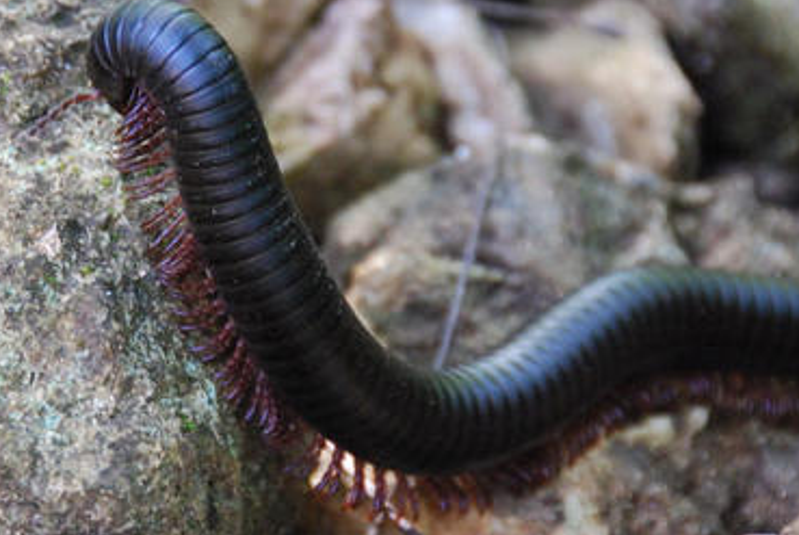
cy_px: 178
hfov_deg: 3.6
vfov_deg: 2.4
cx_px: 195
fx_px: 12643
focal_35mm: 569
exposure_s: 1/80
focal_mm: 200
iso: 1600
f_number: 5.6
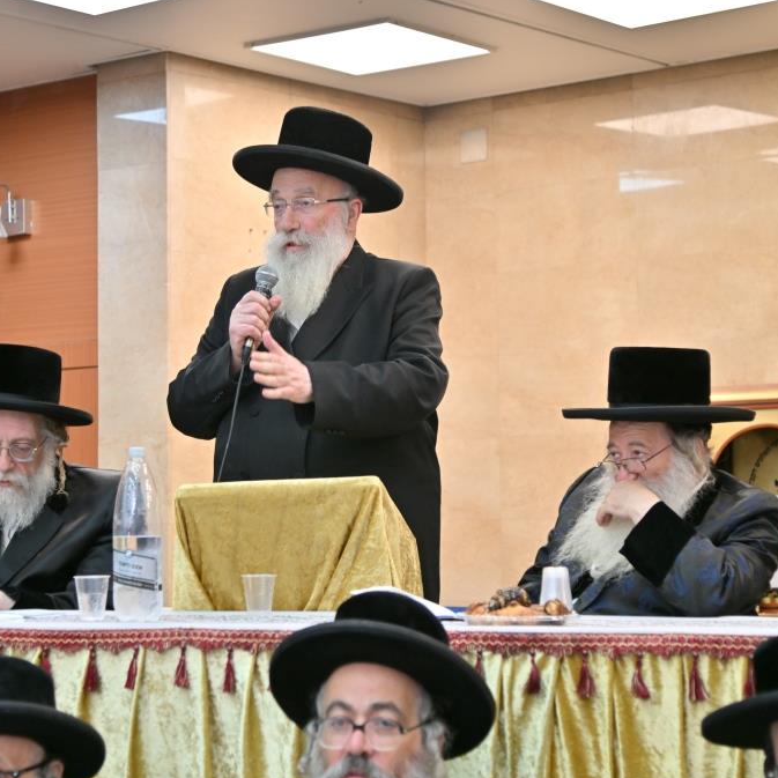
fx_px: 2136
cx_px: 305
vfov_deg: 20.6
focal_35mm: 84
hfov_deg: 20.6
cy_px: 390
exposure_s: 1/125
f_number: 4
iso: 400
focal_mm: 65
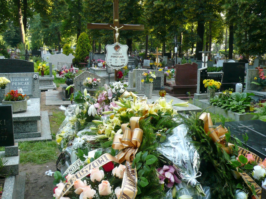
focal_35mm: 36
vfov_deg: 39.7
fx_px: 277
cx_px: 133
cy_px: 100
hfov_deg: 51.4
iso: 100
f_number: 2.8
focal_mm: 4.6
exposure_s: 1/60
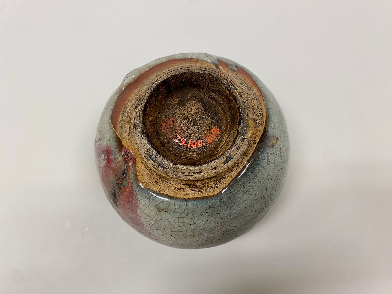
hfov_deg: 67.3
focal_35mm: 26
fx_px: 294
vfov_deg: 53.1
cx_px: 196
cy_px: 147
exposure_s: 1/53
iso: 64
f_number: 1.8
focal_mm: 4.25
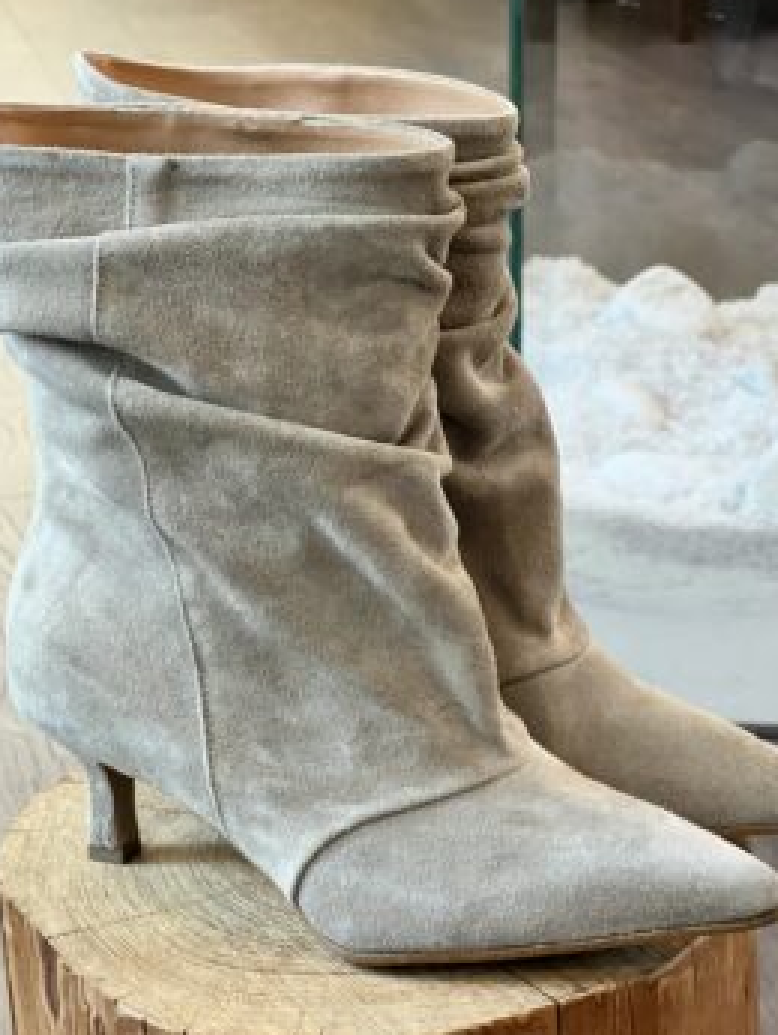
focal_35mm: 89
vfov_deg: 22.0
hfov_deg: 16.6
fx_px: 2664
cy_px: 455
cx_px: 419
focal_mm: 9
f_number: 2.8
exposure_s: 1/50
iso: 640
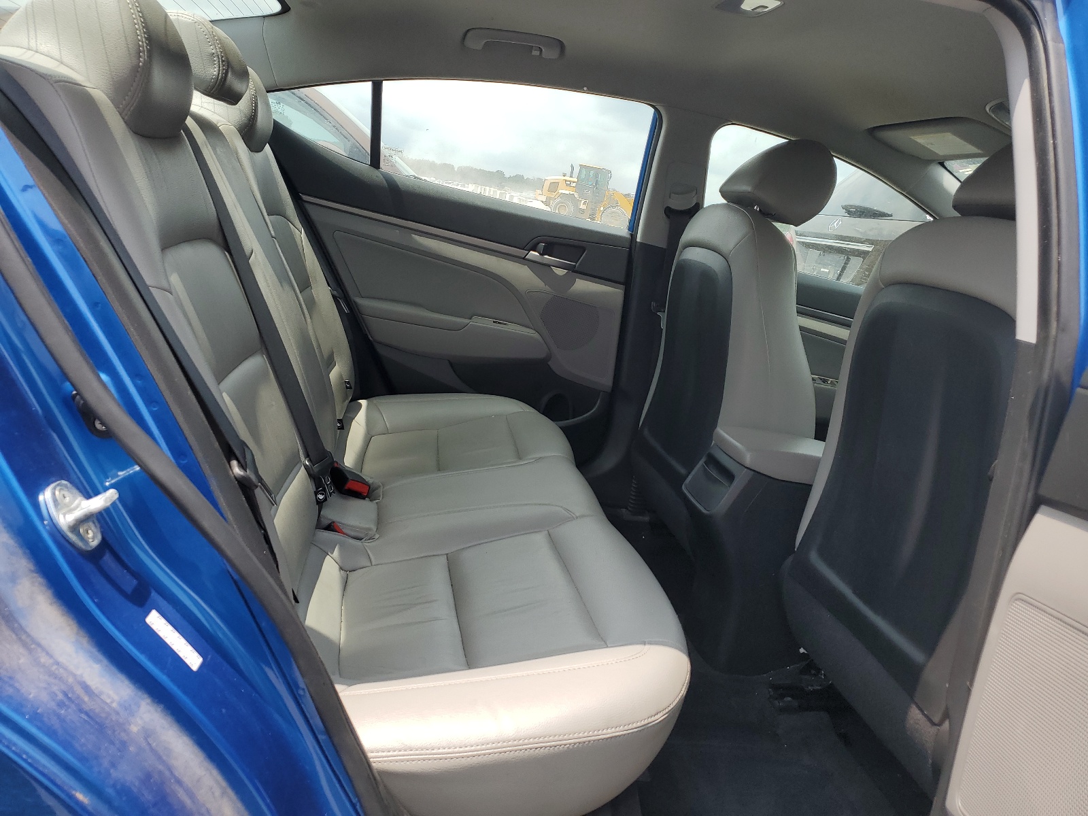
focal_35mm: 26
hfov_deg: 67.3
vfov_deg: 53.1
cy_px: 408
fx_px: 817
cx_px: 544
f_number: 1.5
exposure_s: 1/1429
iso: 50
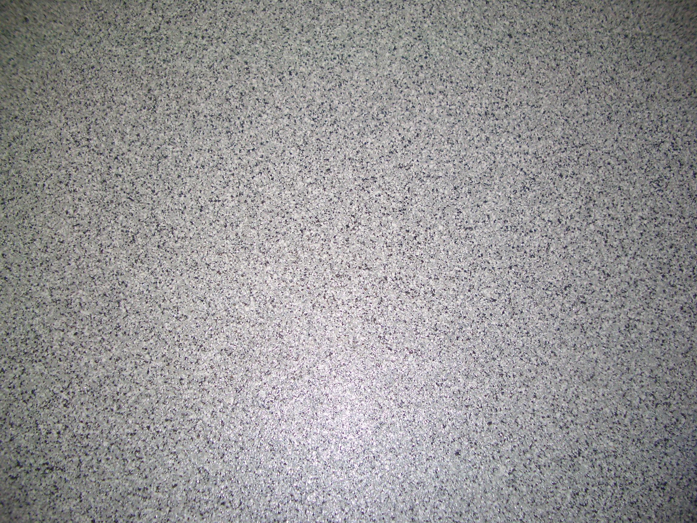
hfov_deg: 52.6
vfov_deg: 40.7
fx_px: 705
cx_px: 348
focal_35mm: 35
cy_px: 262
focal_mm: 5.8
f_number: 2.6
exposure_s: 1/60
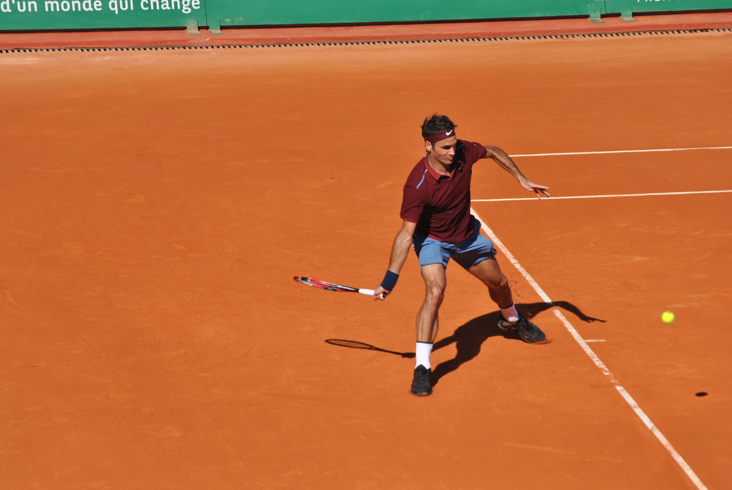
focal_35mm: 330
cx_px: 366
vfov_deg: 4.2
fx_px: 6719
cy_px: 245
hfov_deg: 6.2
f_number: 10
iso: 200
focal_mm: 220
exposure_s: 1/800
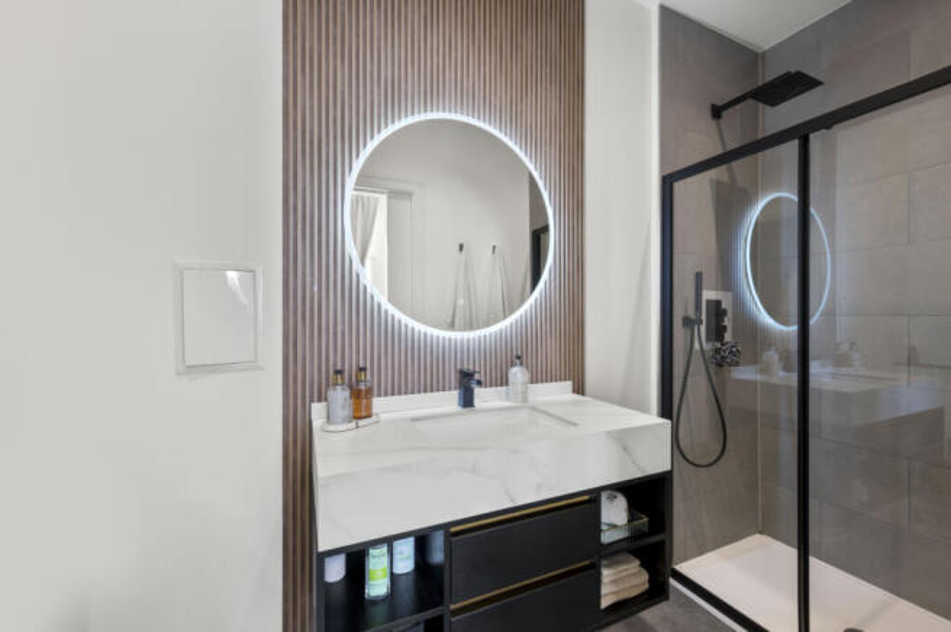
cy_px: 316
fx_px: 369
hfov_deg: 104.3
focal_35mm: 14
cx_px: 476
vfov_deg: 81.1
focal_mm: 14
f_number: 16
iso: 200
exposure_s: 1/1.25
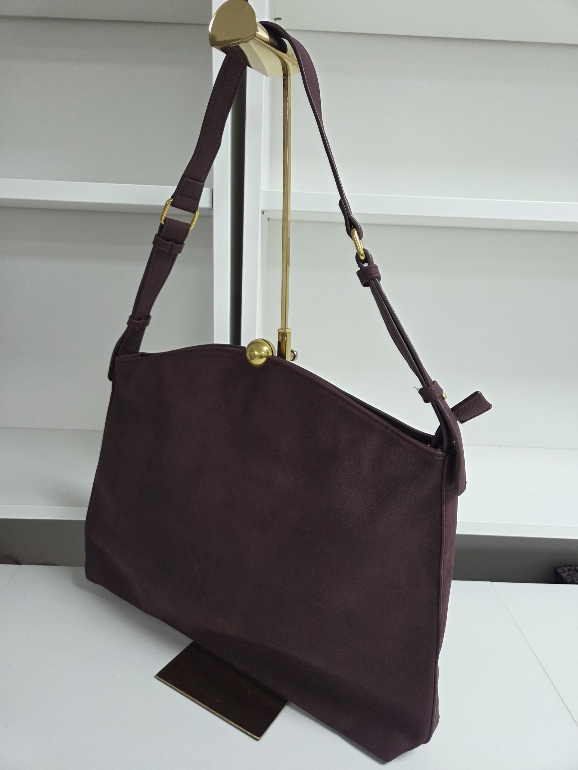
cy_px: 385
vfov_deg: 73.9
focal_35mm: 23
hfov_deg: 58.9
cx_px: 289
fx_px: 512
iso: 200
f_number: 1.8
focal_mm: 5.4
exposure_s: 1/100
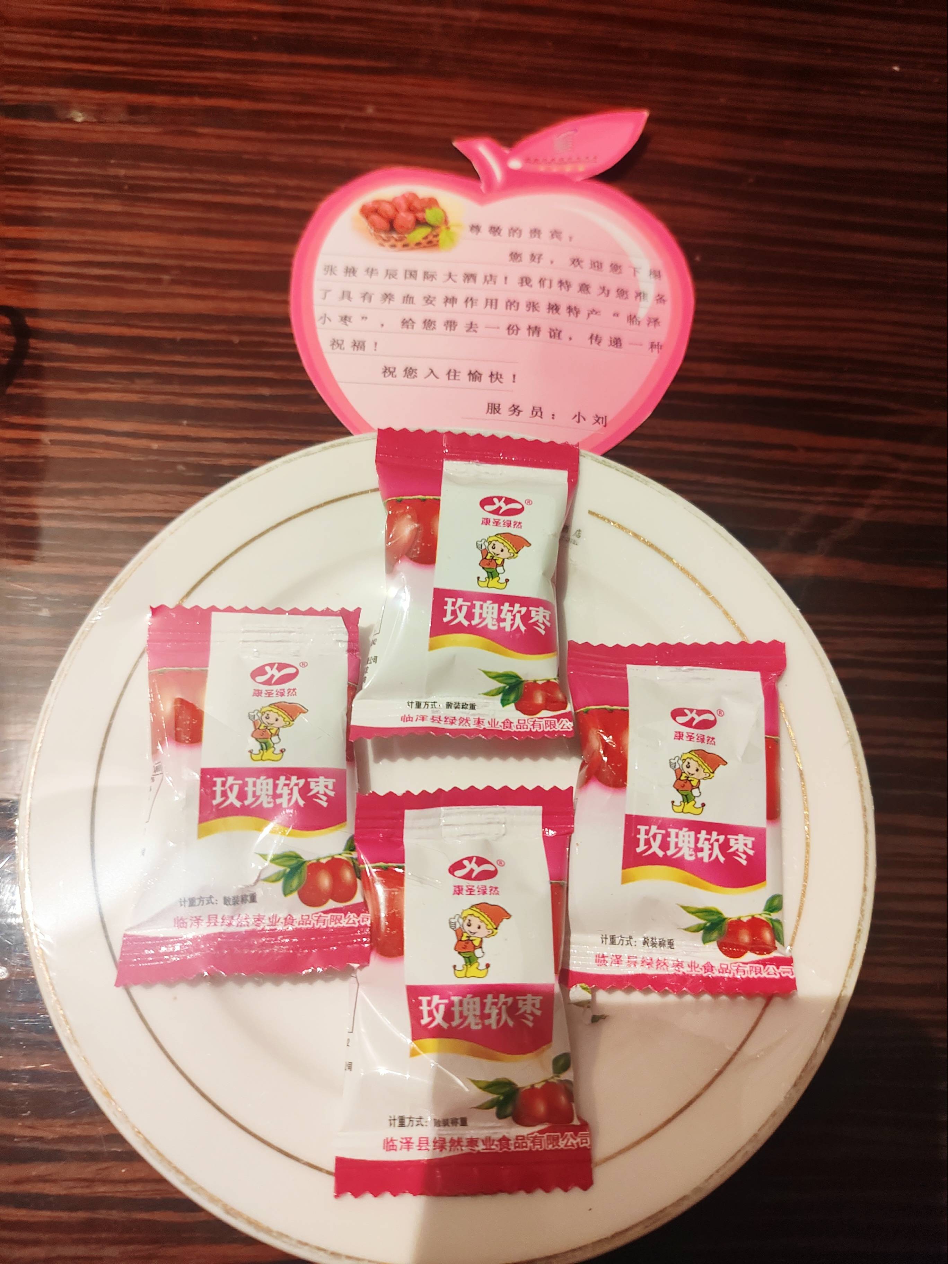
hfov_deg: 51.4
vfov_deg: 65.3
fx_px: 986
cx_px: 474
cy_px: 632
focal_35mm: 27
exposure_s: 1/50
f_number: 1.8
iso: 2000
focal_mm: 6.14
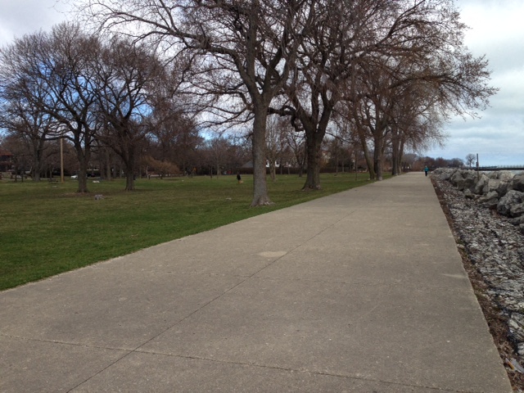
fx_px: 500
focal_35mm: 33
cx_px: 262
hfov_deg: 55.4
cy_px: 196
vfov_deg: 42.9
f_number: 2.4
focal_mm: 4.12
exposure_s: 1/1004
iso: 50
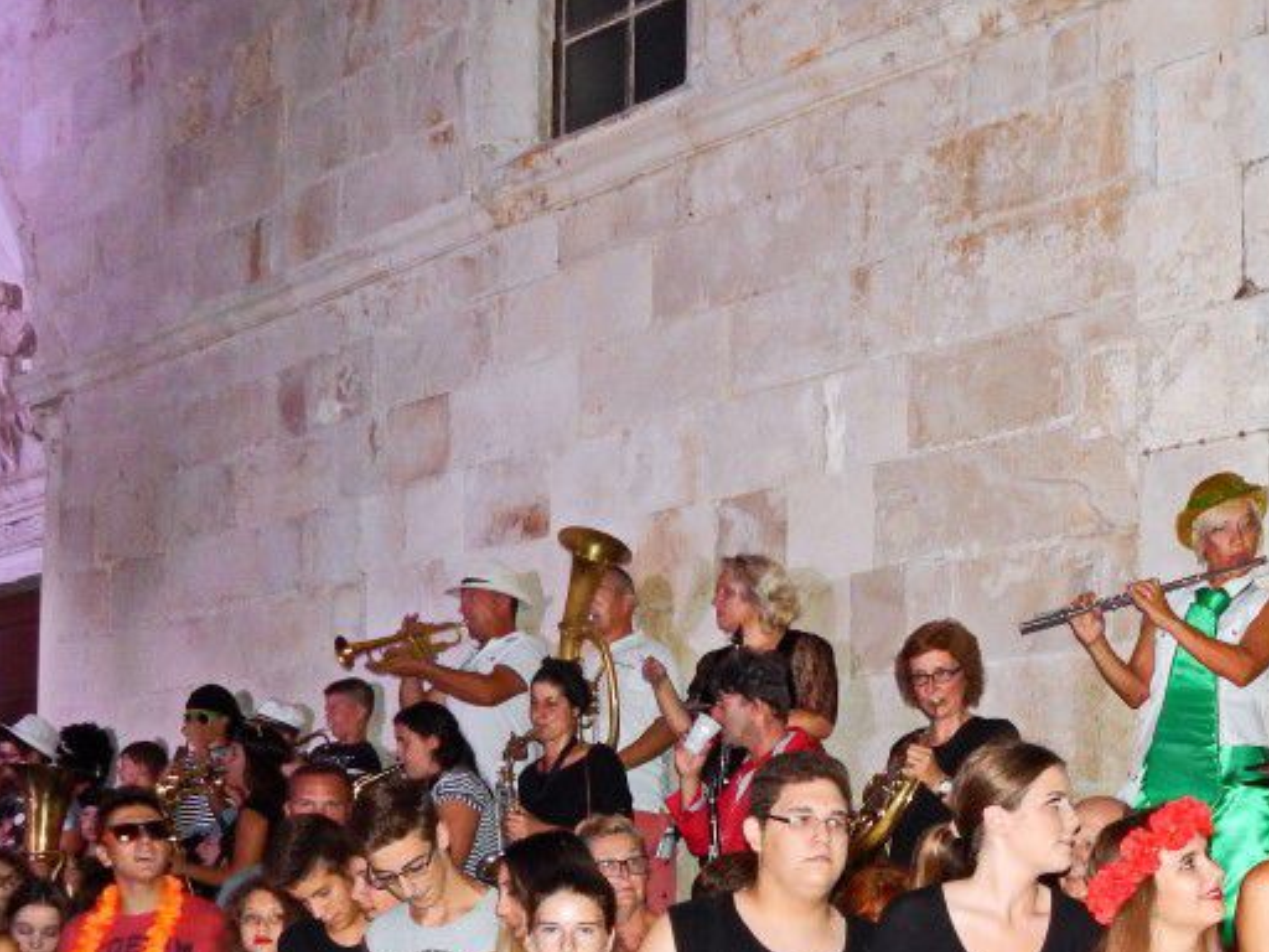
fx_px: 1686
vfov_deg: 29.9
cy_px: 890
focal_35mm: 46
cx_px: 850
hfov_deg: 40.7
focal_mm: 4
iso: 400
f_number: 3
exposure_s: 1/30
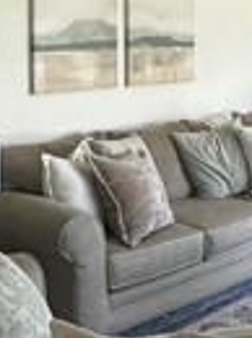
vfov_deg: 27.3
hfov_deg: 20.2
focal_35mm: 69
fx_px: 672
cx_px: 281
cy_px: 36
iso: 125
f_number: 2.2
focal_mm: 2.22
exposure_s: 1/120
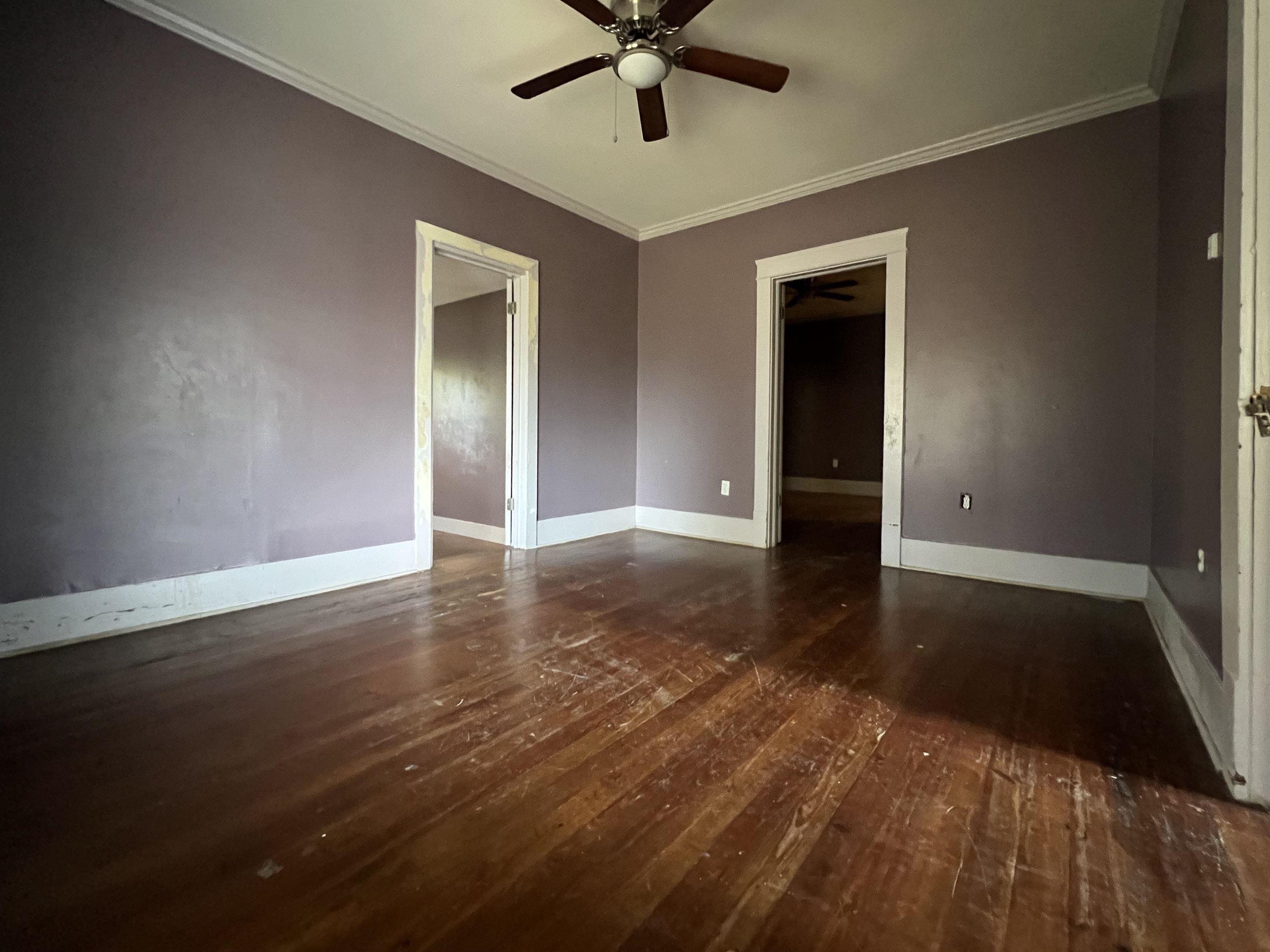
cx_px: 655
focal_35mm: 14
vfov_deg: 85.5
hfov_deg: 102.0
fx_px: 514
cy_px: 442
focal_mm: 1.57
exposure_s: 1/41
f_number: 1.8
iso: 1000
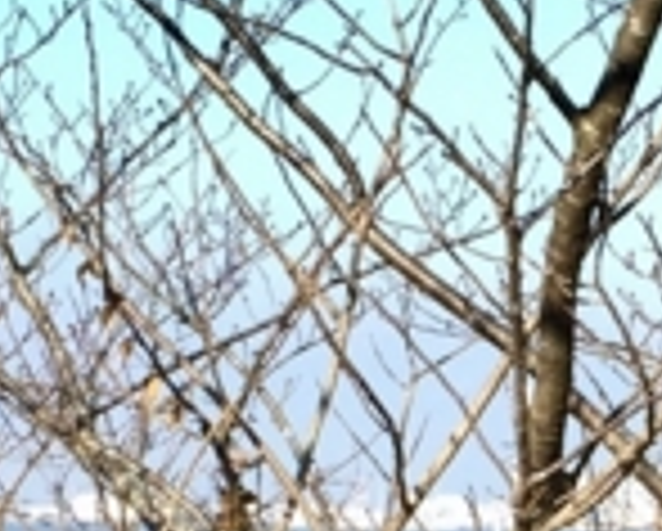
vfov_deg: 7.8
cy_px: 621
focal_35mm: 197
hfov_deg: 9.7
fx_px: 3865
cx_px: 689
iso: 32
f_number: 2.2
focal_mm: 4.15
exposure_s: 1/659
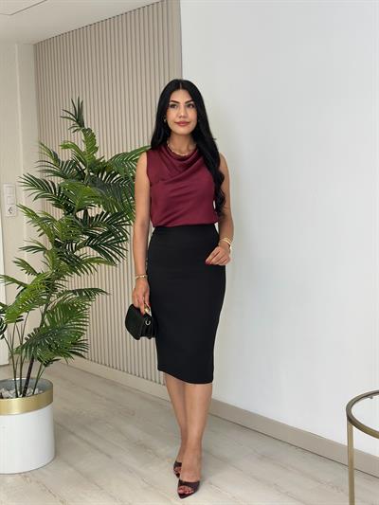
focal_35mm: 48
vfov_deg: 39.6
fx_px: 700
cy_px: 252
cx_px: 190
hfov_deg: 30.3
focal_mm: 6.86
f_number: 1.78
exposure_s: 1/303
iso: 80
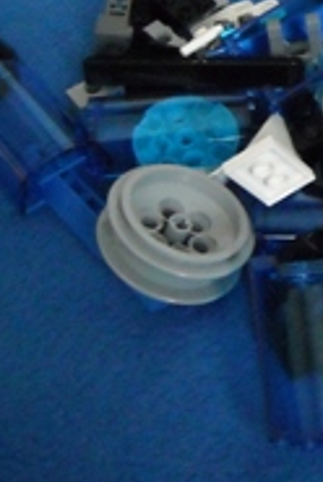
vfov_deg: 22.6
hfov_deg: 15.0
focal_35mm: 88
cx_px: 409
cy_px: 65
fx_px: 1180
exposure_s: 1/30
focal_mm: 5.7
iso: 800
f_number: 2.8
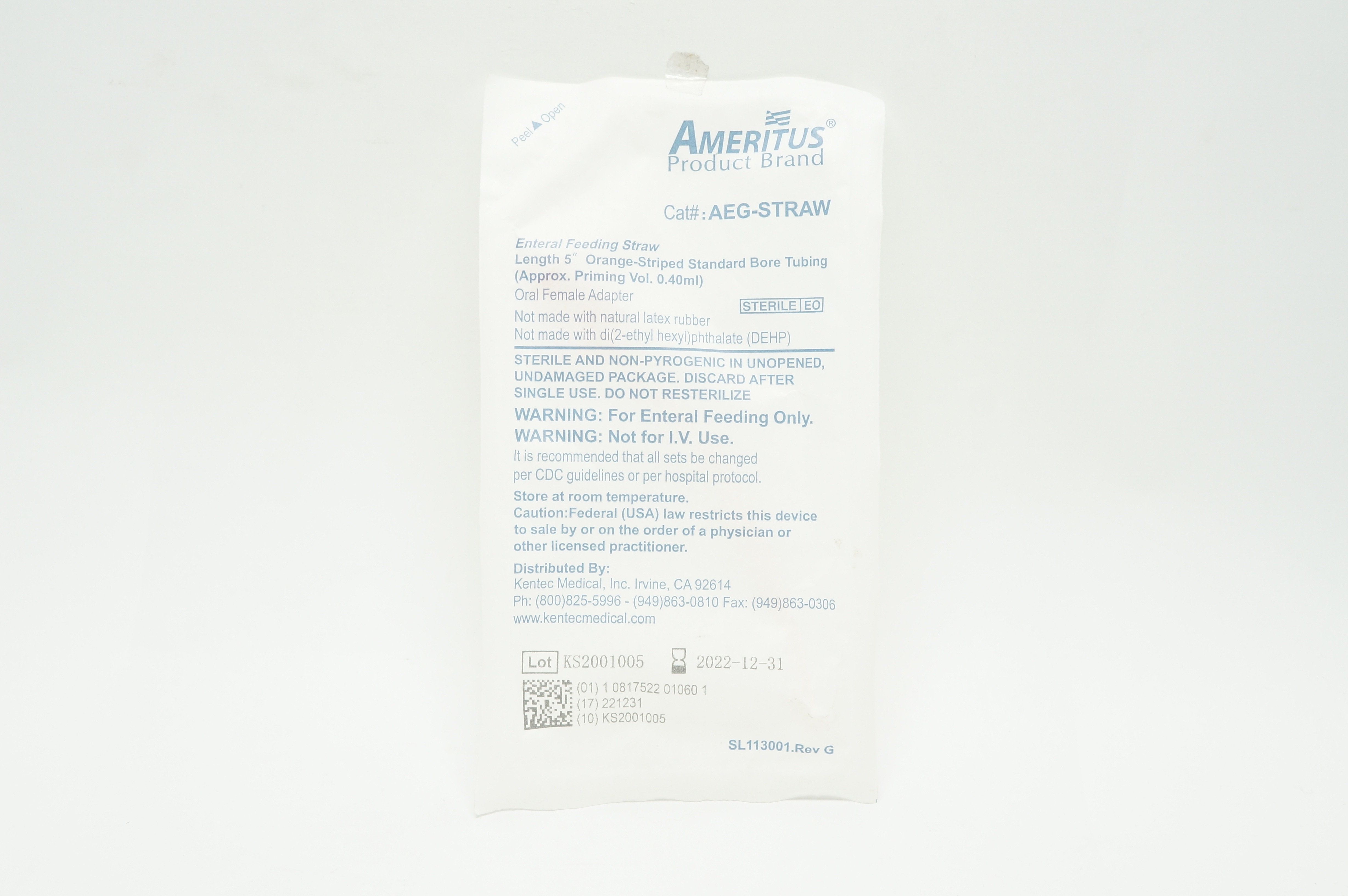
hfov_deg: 48.0
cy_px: 448
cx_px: 674
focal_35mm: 40
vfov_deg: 32.9
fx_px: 1515
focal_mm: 27
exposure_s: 1/30
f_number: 8
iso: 400
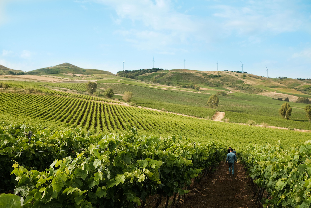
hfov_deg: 54.4
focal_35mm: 35
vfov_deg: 37.9
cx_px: 156
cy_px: 104
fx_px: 302
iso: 400
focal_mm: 23
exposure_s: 1/500
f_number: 4
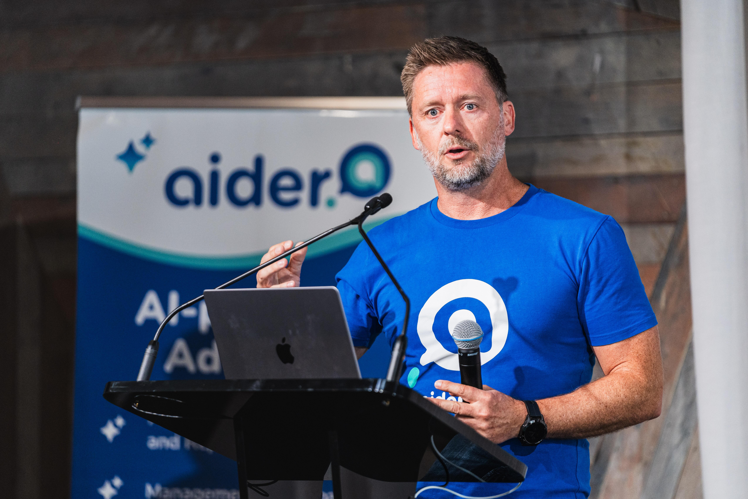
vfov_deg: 6.9
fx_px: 4155
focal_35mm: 200
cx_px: 374
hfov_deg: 10.3
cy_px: 250
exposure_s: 1/200
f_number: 2.8
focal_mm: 200
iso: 1600
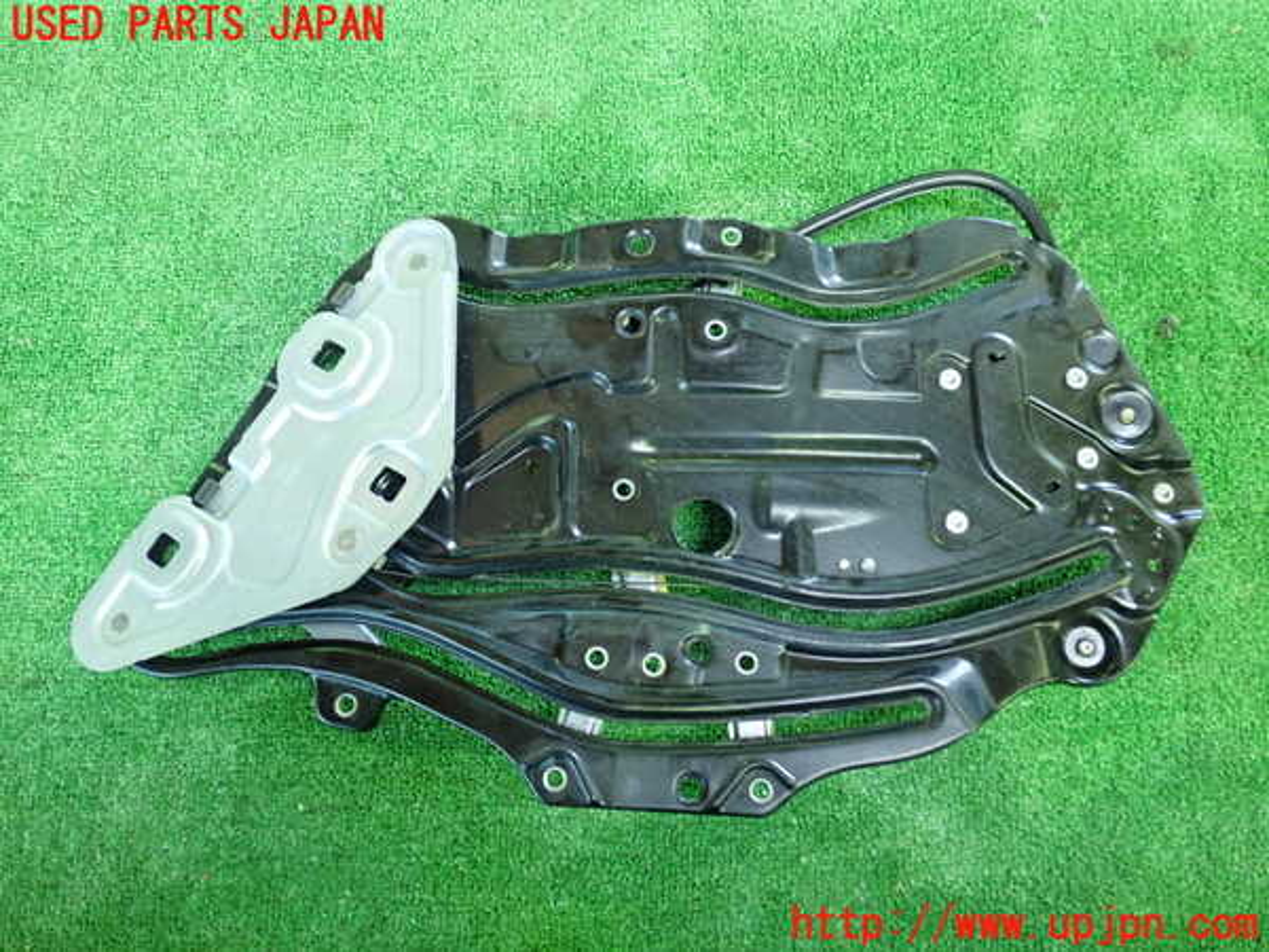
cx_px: 634
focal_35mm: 30
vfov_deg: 46.8
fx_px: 1100
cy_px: 476
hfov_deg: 60.0
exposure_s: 1/40
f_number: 2.3
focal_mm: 5.5
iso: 800
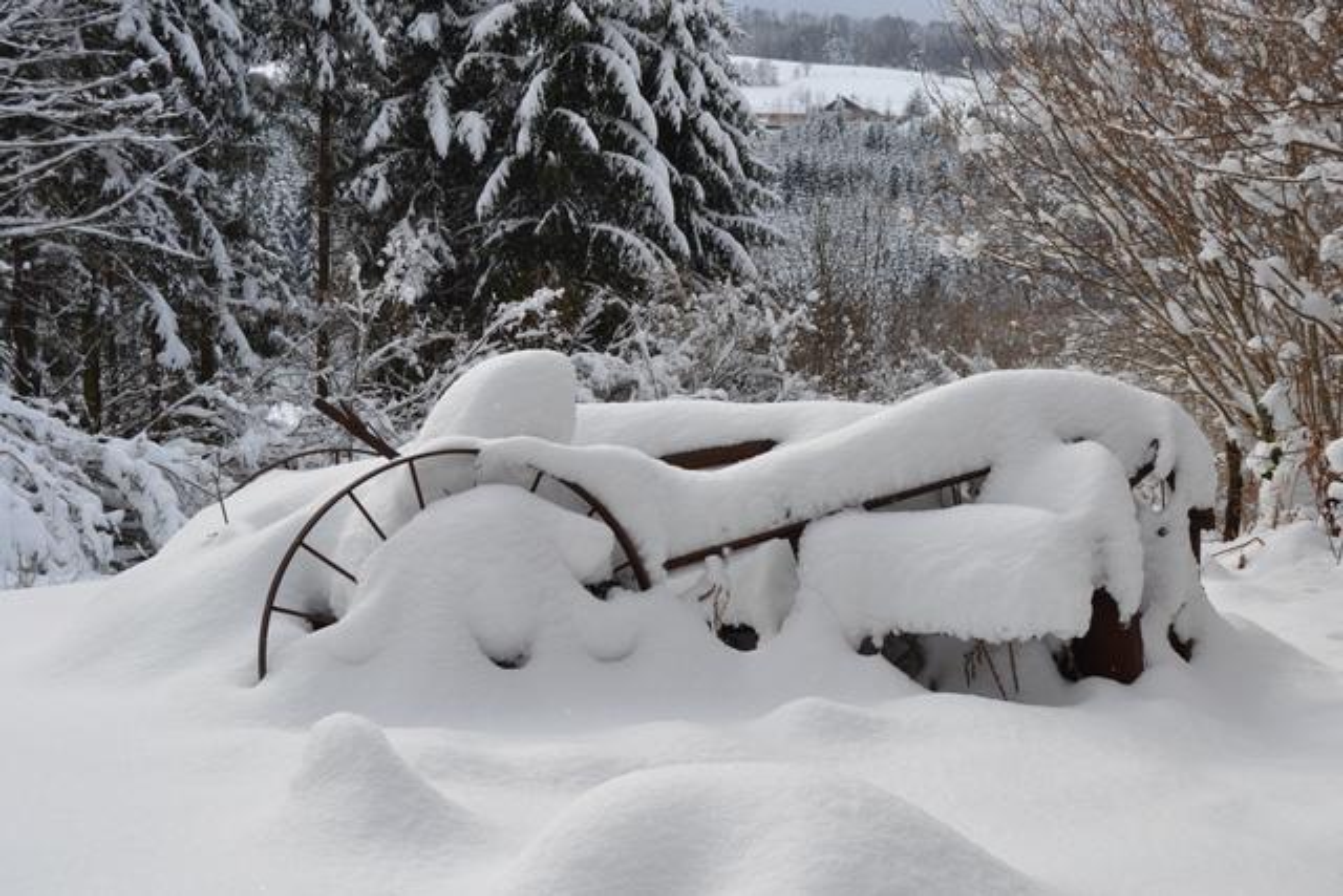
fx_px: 1959
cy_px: 448
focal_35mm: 52
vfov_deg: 25.8
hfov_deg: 37.8
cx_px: 672
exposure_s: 1/250
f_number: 8
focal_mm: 35
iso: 100
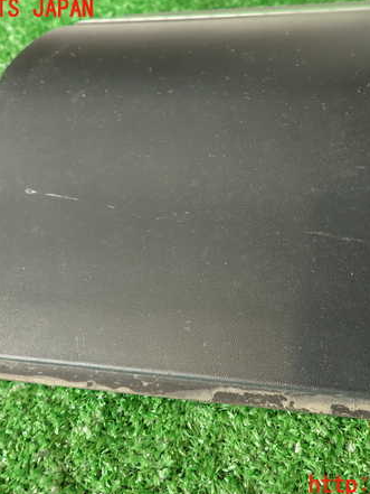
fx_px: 484
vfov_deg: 53.9
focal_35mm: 34
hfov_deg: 41.6
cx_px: 226
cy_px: 248
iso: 125
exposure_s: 1/60
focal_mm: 4.5
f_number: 2
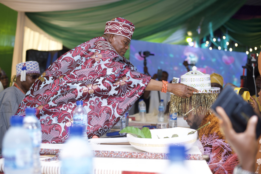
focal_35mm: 50
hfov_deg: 39.6
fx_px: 363
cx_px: 130
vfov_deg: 27.0
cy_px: 87
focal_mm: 50
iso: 250
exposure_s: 1/80
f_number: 3.2
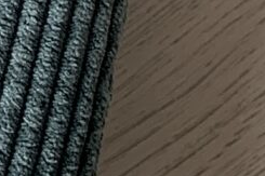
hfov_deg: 6.7
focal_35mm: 283
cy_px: -728
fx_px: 2082
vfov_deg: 4.2
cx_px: -494
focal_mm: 4.25
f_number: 1.8
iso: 25
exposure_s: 1/100
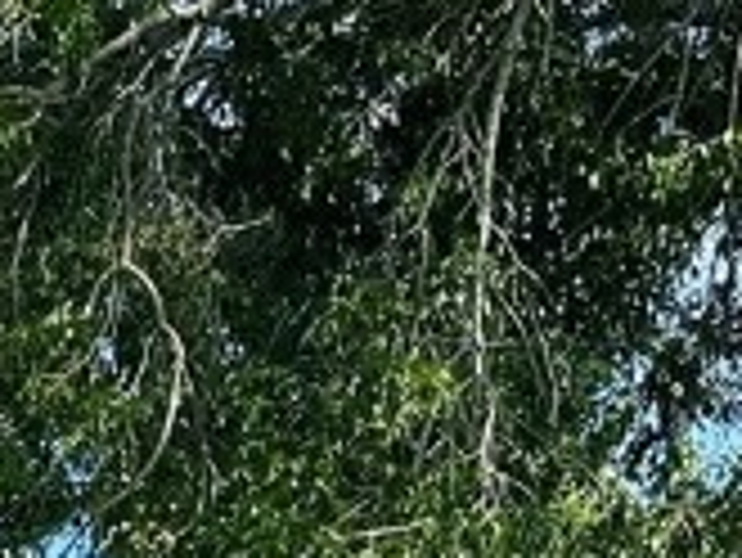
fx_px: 3196
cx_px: -585
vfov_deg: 9.0
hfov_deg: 12.2
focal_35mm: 149
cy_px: 1332
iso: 80
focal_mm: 6.86
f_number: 1.78
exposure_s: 1/1949
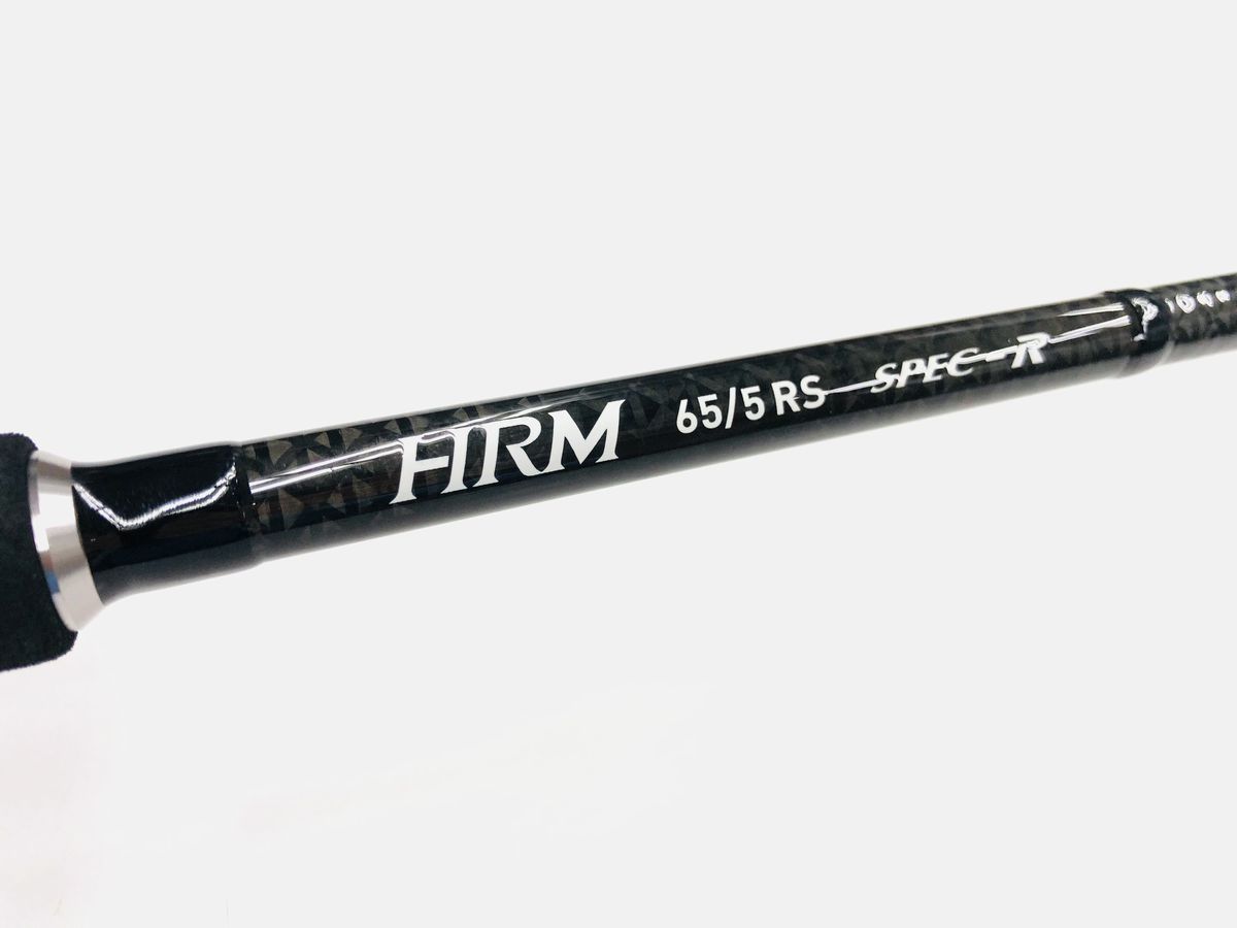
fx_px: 1001
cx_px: 618
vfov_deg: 49.7
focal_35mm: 28
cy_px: 464
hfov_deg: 63.4
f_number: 1.8
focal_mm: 4
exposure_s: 1/100
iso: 32
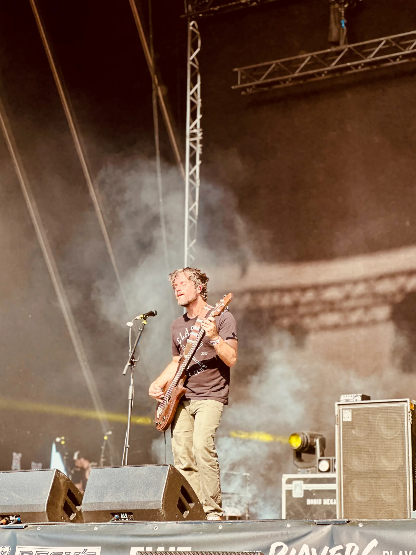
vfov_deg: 25.3
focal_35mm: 77
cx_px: 208
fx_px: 1234
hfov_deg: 19.1
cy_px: 278
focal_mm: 9
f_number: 2.8
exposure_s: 1/206
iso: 25
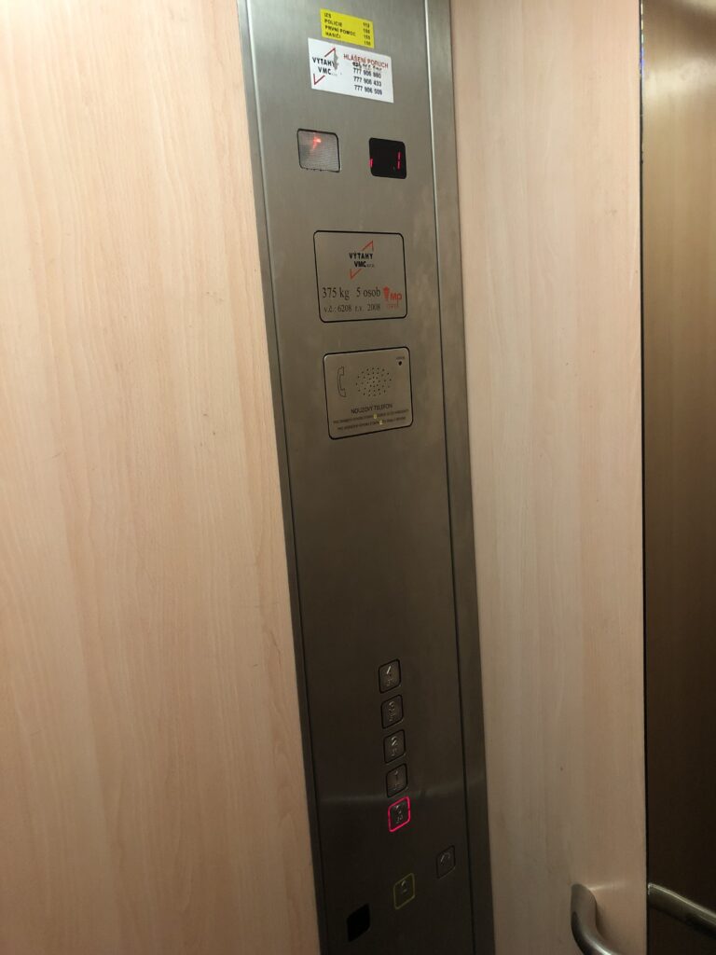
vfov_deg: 63.4
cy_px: 478
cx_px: 358
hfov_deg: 49.7
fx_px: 772
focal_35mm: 28
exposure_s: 1/17
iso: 100
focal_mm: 3.99
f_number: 1.8
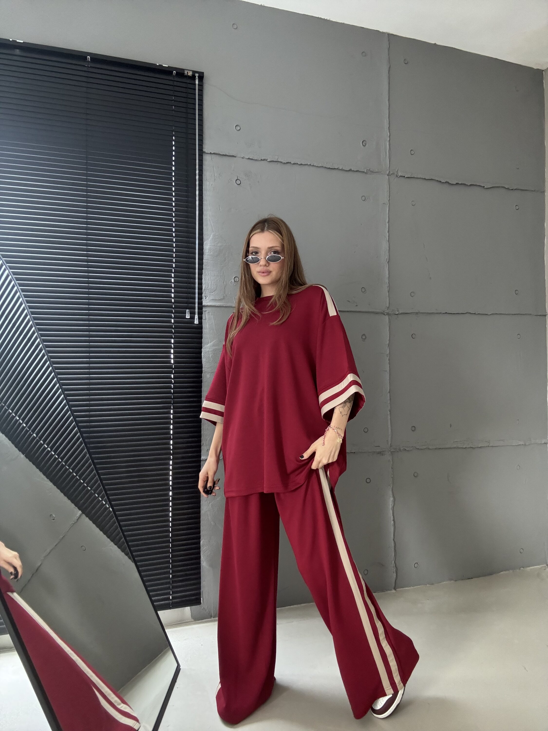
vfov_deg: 73.9
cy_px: 366
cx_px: 274
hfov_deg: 58.9
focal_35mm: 23
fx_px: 485
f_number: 1.9
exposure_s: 1/33
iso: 250
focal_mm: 2.69
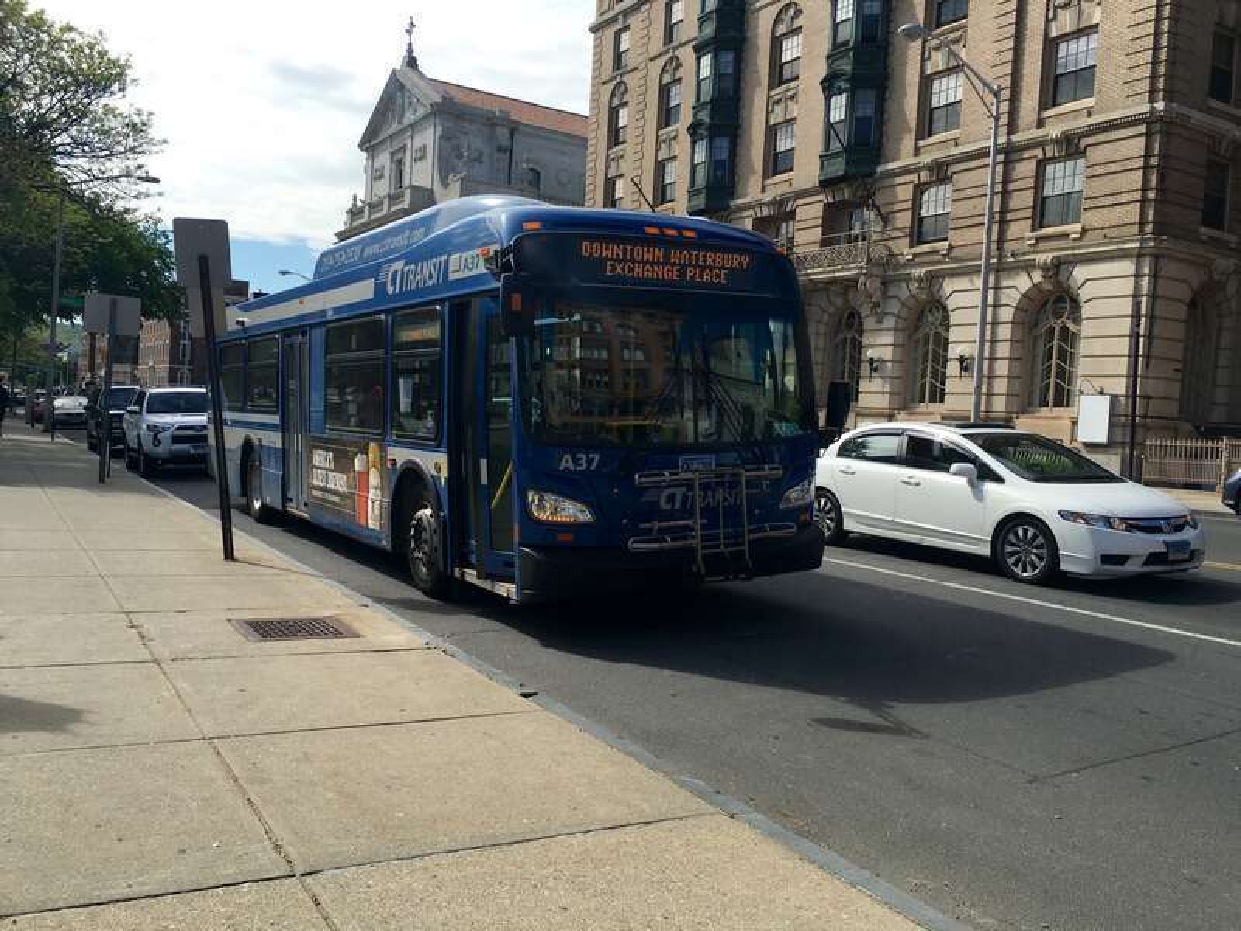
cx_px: 620
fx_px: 1040
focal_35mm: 29
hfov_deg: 61.7
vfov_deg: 48.2
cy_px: 466
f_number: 2.2
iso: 25
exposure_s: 1/1538
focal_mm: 4.15
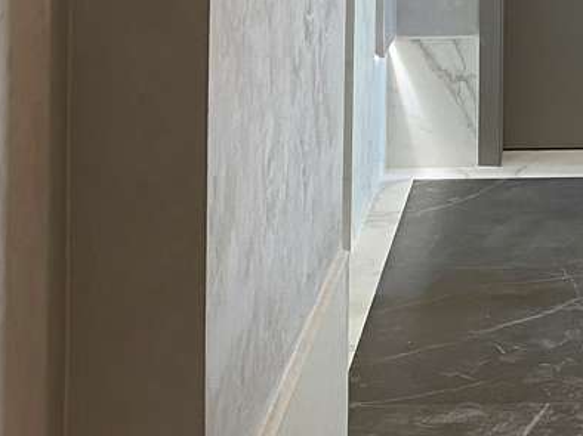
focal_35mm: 99
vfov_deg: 13.8
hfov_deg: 19.0
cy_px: -258
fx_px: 1666
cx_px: 642
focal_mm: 4.25
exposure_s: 1/50
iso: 64
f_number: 1.8
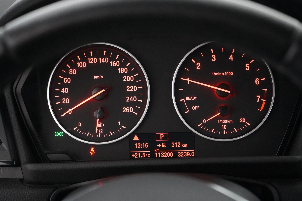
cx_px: 151
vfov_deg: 19.5
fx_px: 587
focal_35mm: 70
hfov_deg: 28.8
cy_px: 100
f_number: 5.6
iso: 12800
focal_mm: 70
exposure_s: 1/60
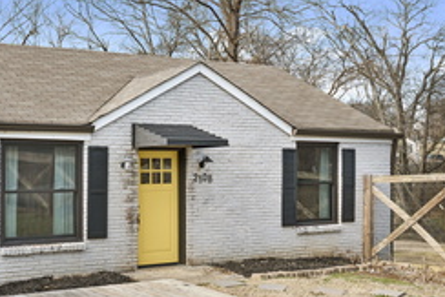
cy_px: 173
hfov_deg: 35.8
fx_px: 678
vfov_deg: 24.7
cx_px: 135
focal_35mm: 55
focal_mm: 33.5
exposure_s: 1/40
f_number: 8
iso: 100
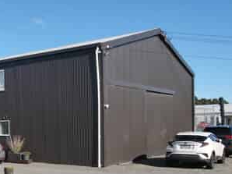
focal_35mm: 53
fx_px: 355
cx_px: -13
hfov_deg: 32.5
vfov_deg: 26.9
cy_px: 140
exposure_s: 1/640
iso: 100
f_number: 2.8
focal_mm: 4.5
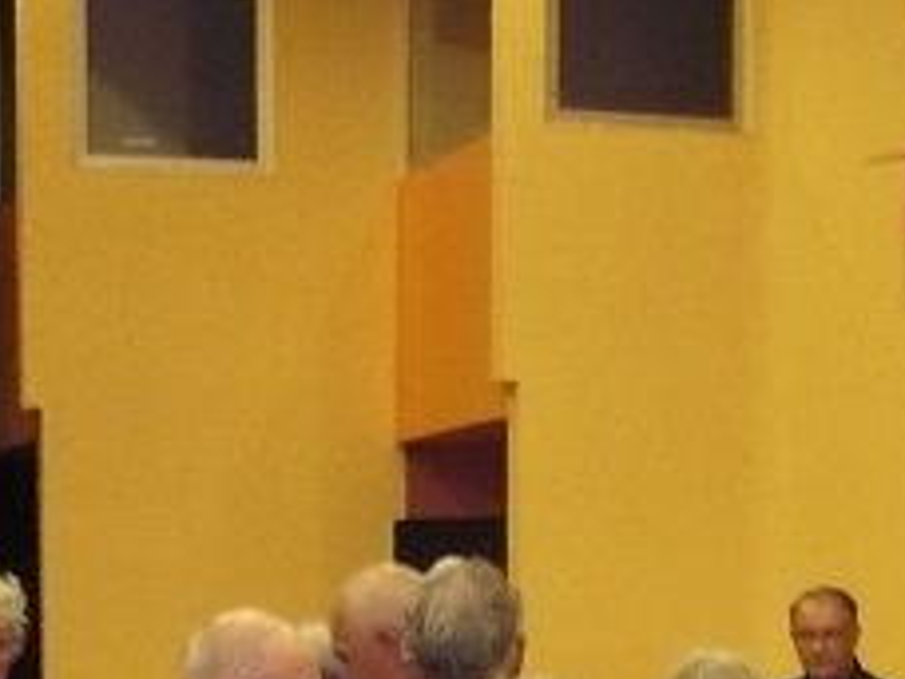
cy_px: 901
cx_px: 615
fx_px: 3216
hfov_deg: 16.0
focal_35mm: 123
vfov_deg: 11.7
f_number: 2.8
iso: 320
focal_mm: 5.8
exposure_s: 1/30
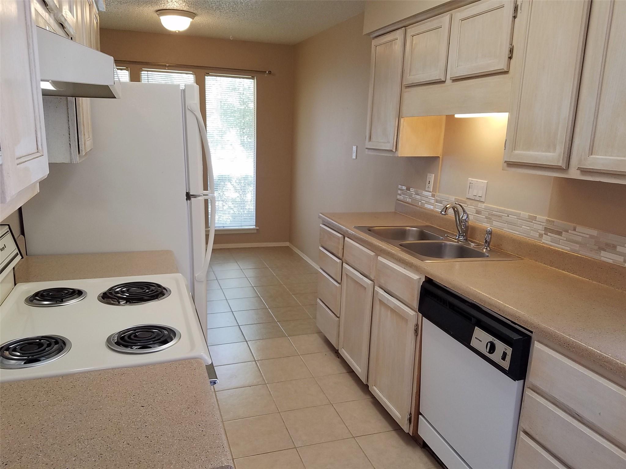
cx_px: 313
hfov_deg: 67.3
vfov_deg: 53.1
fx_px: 470
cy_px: 234
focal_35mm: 26
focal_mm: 4.2
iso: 64
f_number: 1.7
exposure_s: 1/60
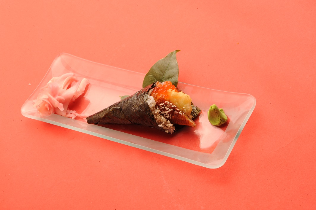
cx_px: 158
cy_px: 105
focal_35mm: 105
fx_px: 921
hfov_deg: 19.5
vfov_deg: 13.0
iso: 200
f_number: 25
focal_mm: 105
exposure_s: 1/160
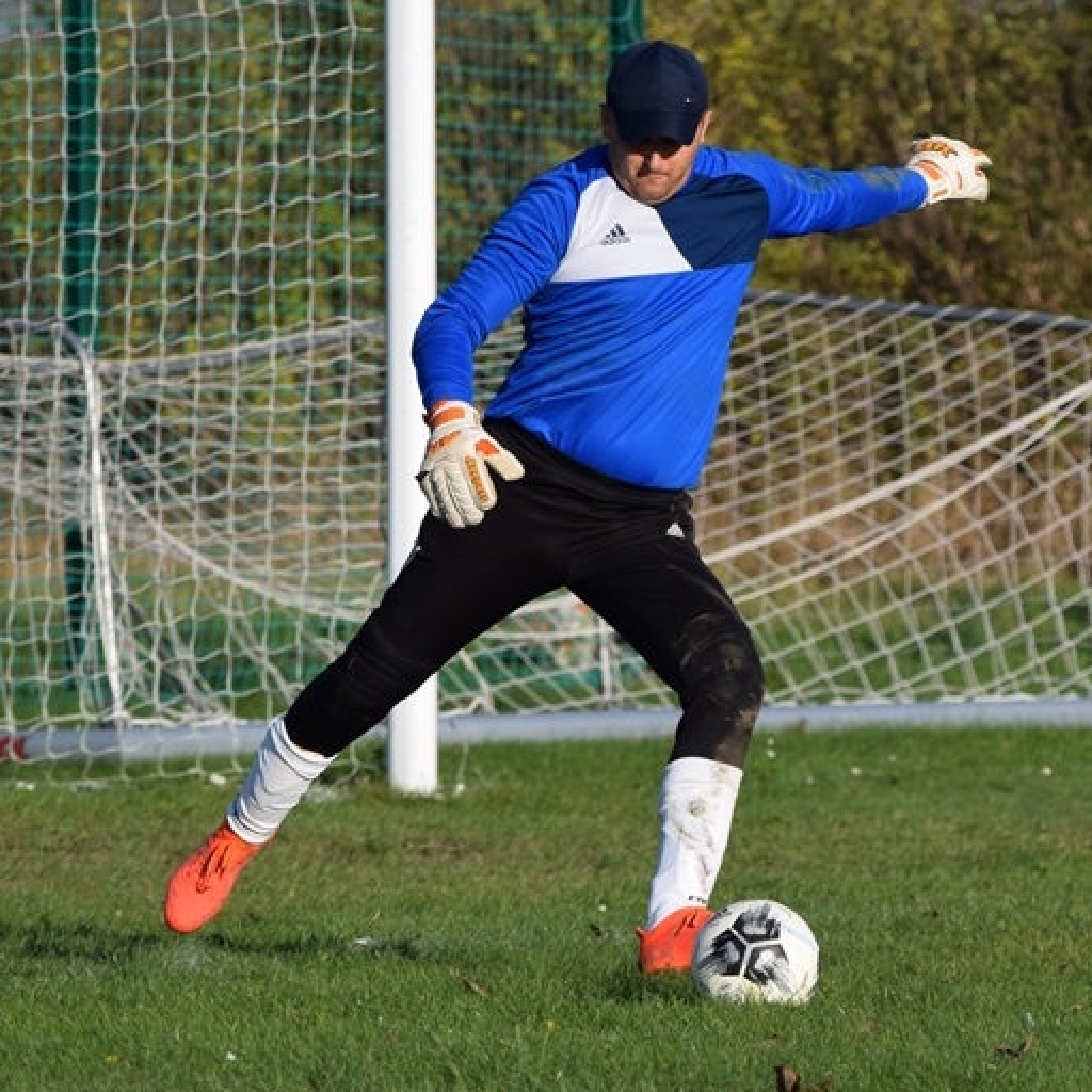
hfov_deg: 4.7
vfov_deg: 4.7
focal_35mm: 369
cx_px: 704
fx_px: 13170
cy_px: 546
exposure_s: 1/1600
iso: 400
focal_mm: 190
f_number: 6.3
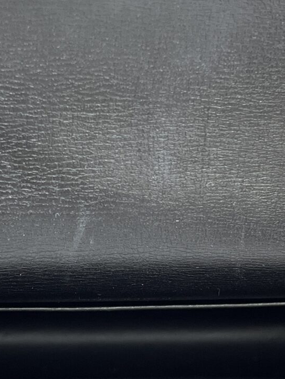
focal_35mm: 92
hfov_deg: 16.0
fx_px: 1009
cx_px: 94
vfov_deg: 21.3
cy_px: 175
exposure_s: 1/100
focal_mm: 5.1
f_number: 1.6
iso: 50
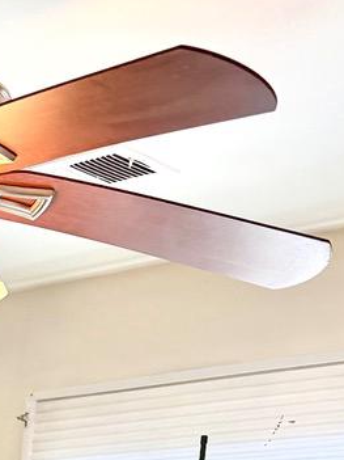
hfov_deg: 12.7
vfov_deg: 16.1
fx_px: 1392
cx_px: -290
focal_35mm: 105
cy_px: 805
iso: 125
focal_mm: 6.76
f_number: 1.78
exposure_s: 1/165
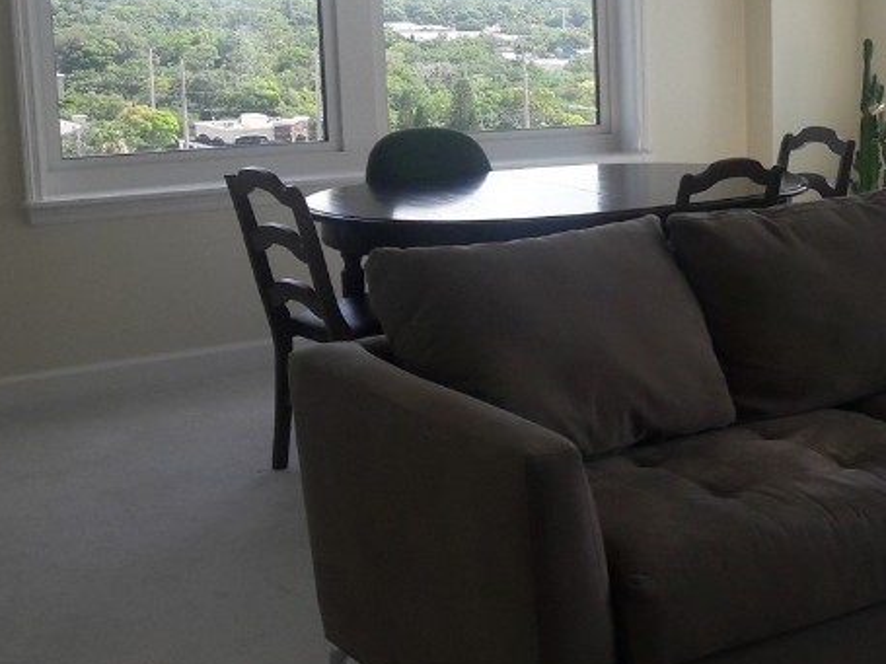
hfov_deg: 29.0
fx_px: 1612
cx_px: 855
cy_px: 224
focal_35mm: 63
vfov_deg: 23.2
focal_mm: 3.7
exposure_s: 1/360
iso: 40
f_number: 1.9
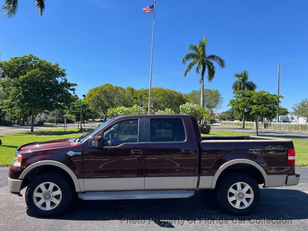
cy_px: 116
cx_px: 154
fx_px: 231
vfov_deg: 53.1
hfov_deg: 67.3
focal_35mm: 26
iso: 50
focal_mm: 5.7
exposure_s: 1/2404
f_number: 1.5
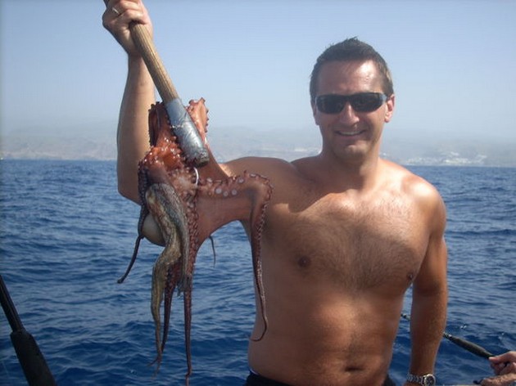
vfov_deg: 31.5
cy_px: 193
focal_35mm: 46
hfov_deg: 41.3
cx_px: 258
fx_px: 685
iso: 64
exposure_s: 1/185
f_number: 6.3
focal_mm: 7.6
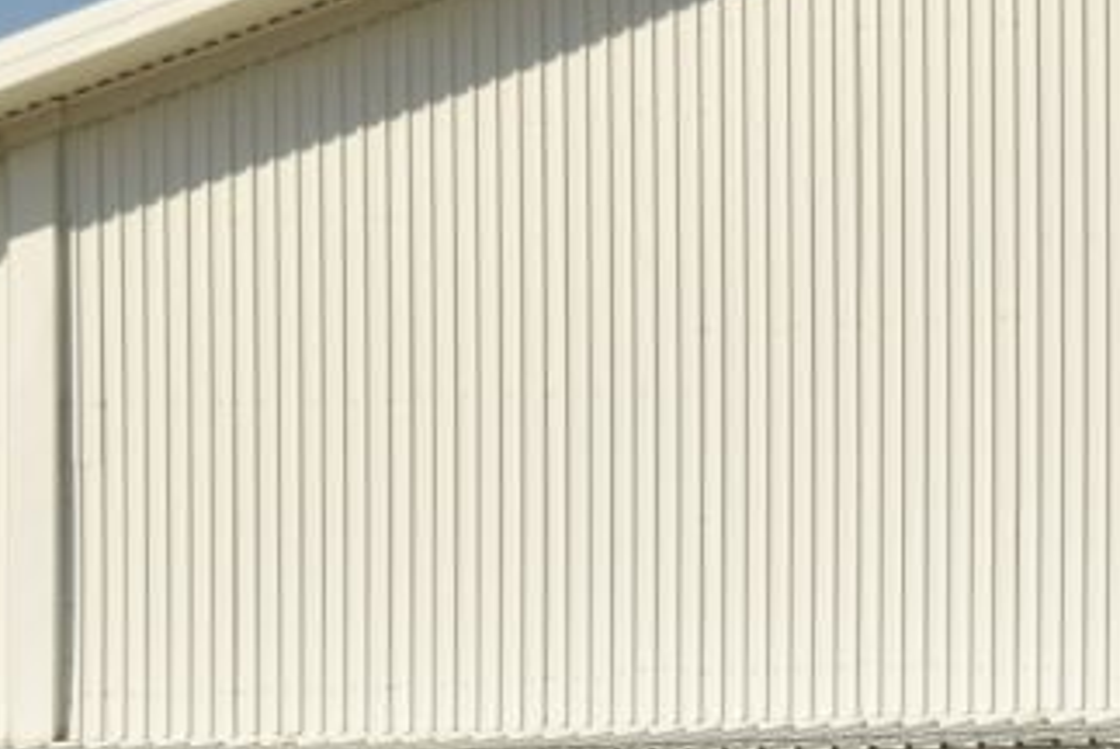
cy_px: 1583
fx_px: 12019
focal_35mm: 386
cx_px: 2354
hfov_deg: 5.2
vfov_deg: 3.5
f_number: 9
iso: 100
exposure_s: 1/320
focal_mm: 52
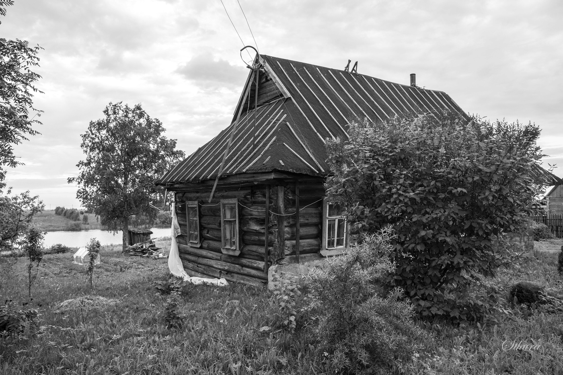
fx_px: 422
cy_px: 188
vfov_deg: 47.9
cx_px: 282
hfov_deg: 67.4
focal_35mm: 27
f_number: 6.4
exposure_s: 1/30
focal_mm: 18
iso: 400
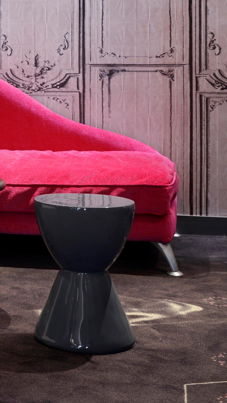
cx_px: -190
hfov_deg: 14.0
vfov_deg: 27.7
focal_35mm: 76
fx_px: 813
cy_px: 126
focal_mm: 35
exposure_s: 1/1.3
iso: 200
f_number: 8
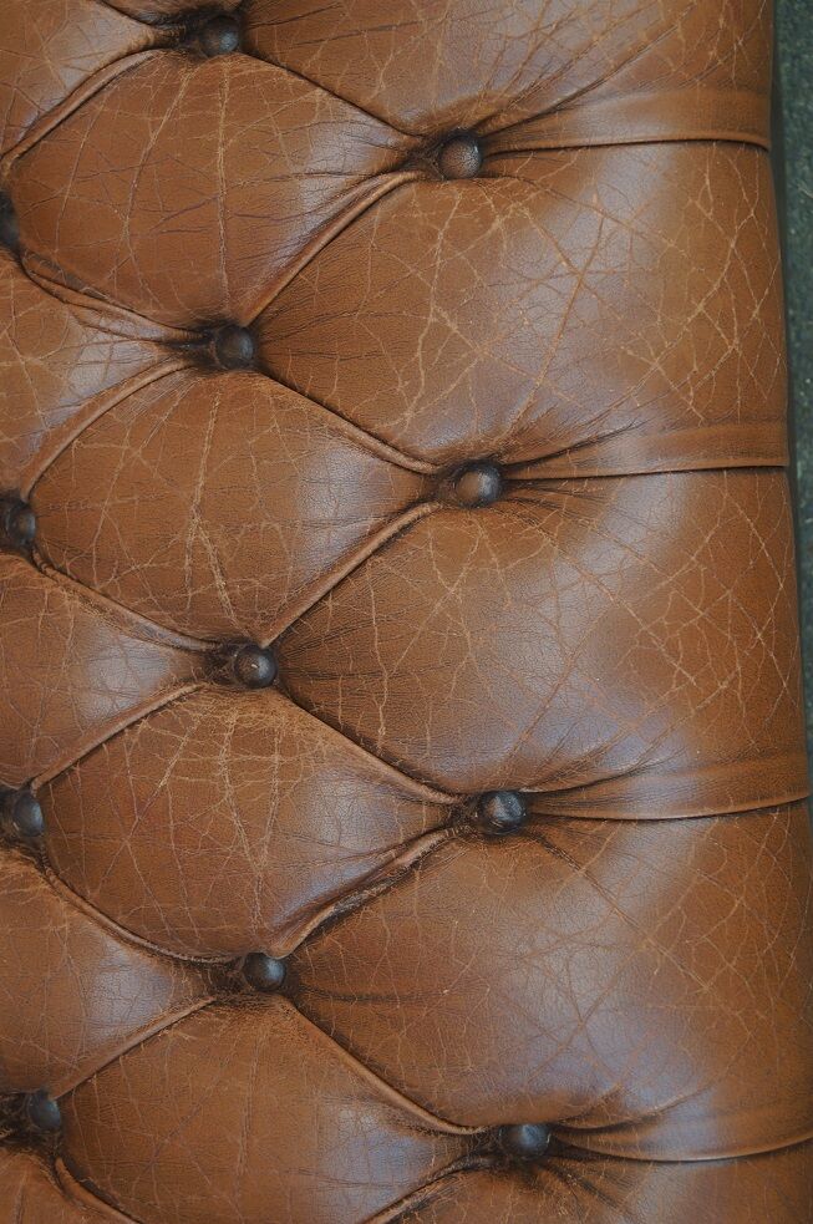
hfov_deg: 22.6
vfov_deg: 33.4
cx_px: 406
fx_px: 2037
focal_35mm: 60
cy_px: 612
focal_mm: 40
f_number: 5
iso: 320
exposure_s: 1/80
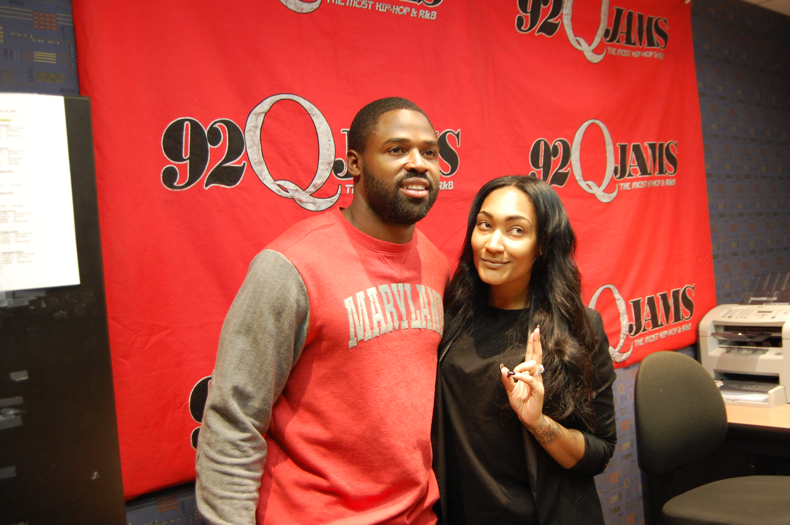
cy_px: 262
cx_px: 395
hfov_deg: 53.2
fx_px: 789
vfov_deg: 36.8
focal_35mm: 36
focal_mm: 24
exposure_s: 1/25
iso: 800
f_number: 4
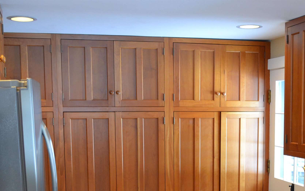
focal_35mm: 62
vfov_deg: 20.4
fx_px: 515
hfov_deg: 32.8
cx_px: 193
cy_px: 187
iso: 800
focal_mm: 22
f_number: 3.8
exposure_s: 1/60
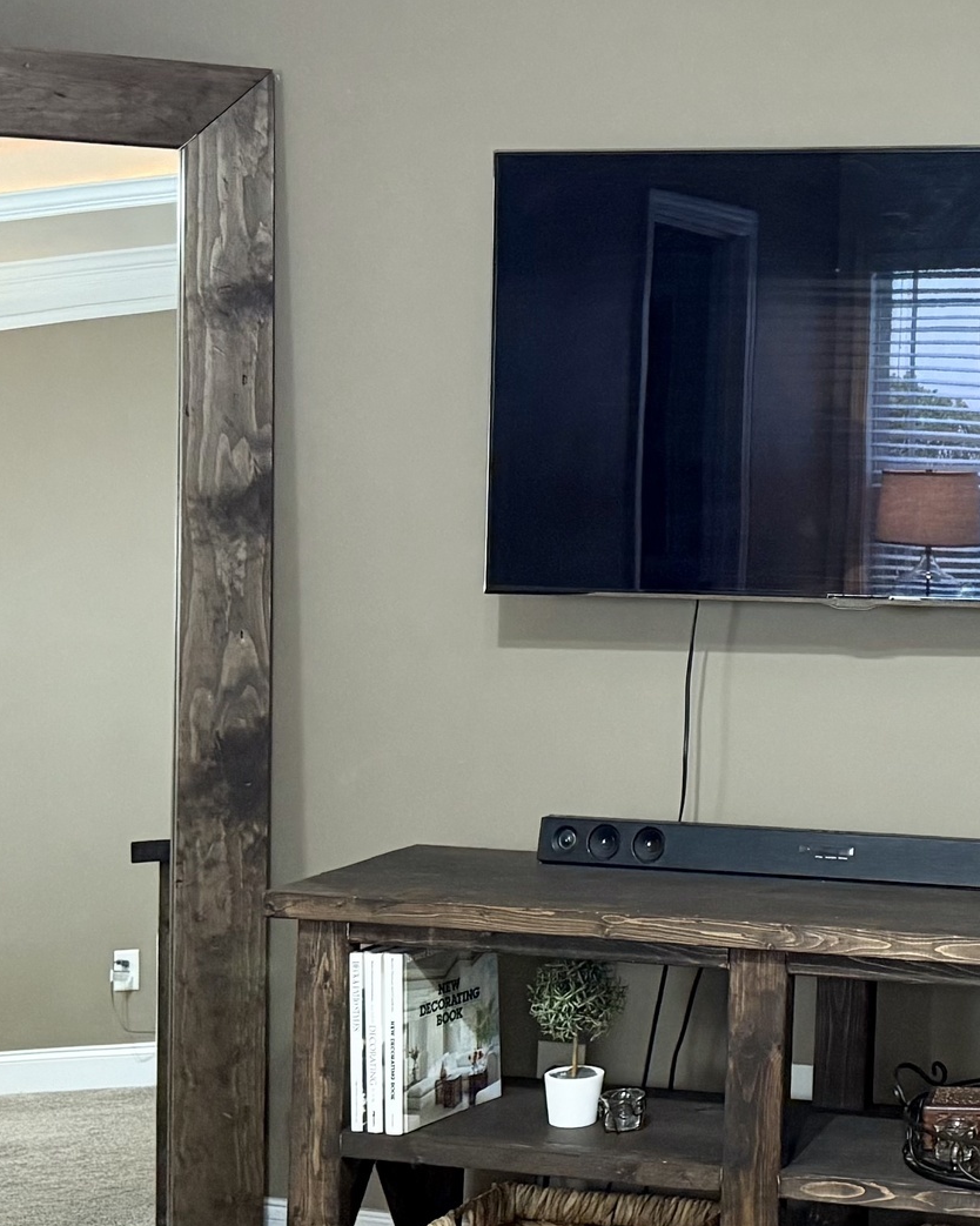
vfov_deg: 27.3
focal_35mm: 69
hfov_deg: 20.7
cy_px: 355
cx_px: 1168
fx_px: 2502
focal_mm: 6.76
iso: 500
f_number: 1.78
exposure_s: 1/60
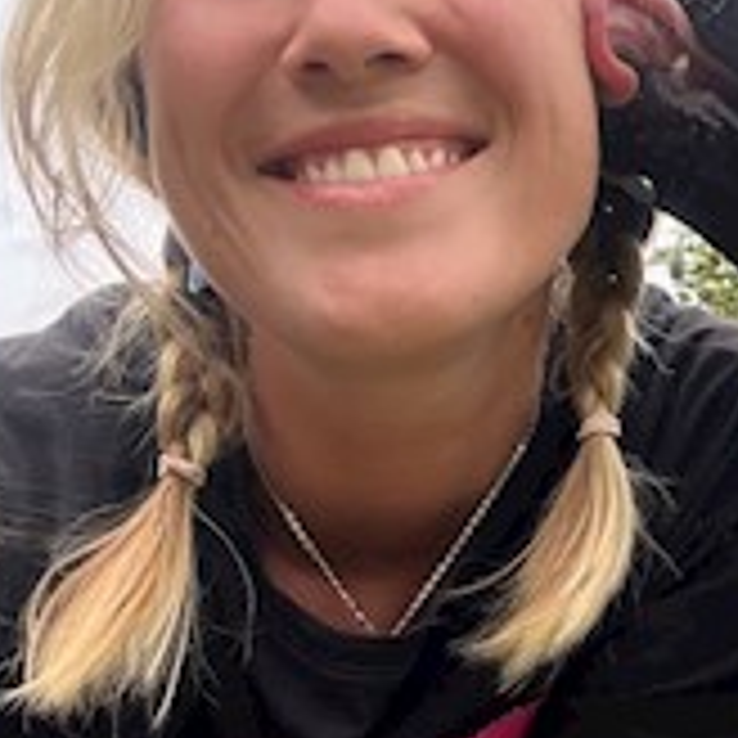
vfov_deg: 27.2
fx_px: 1495
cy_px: 587
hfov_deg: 26.0
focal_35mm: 62
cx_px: 770
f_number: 2.2
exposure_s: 1/161
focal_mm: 2.71
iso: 40
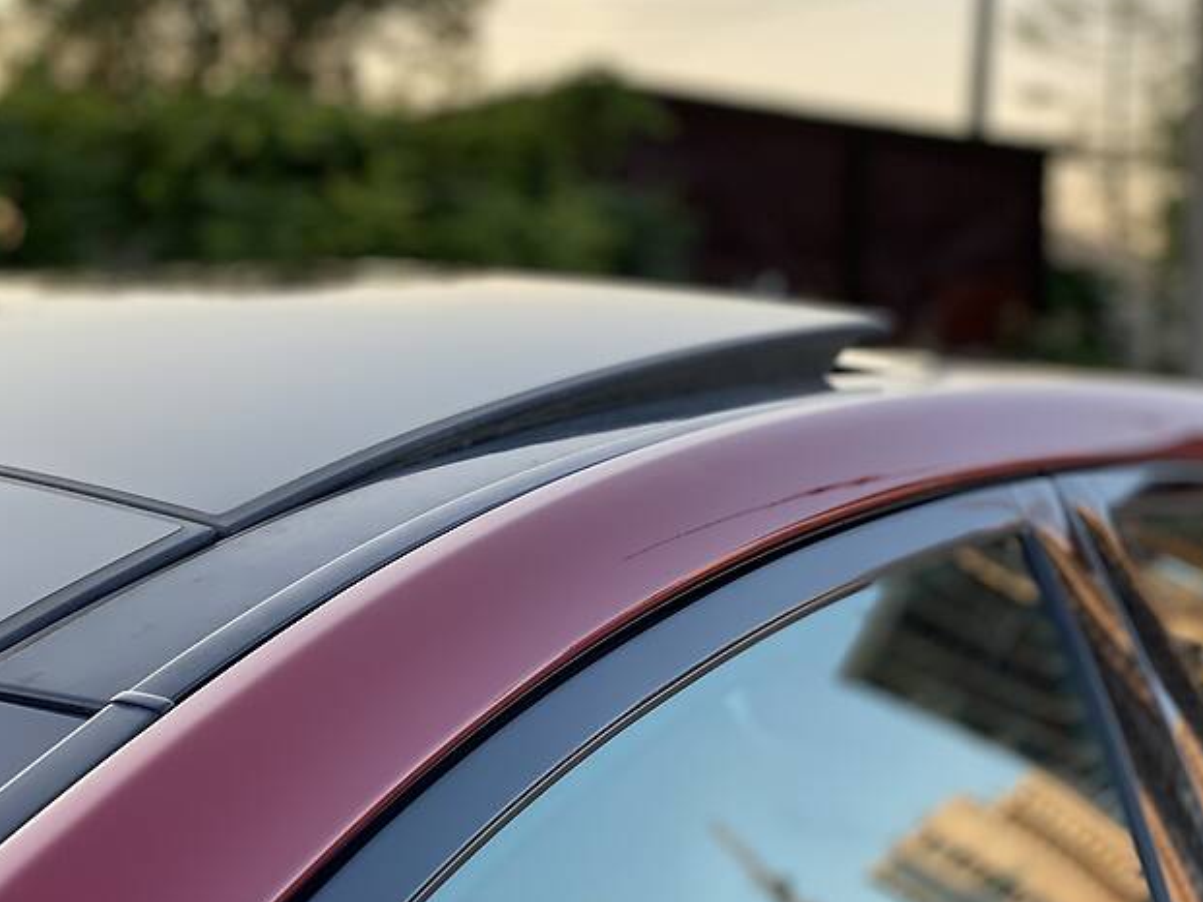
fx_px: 2329
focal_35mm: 67
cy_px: 437
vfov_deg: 21.9
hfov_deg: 28.9
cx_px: 519
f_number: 2
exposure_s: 1/122
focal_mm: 6
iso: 25
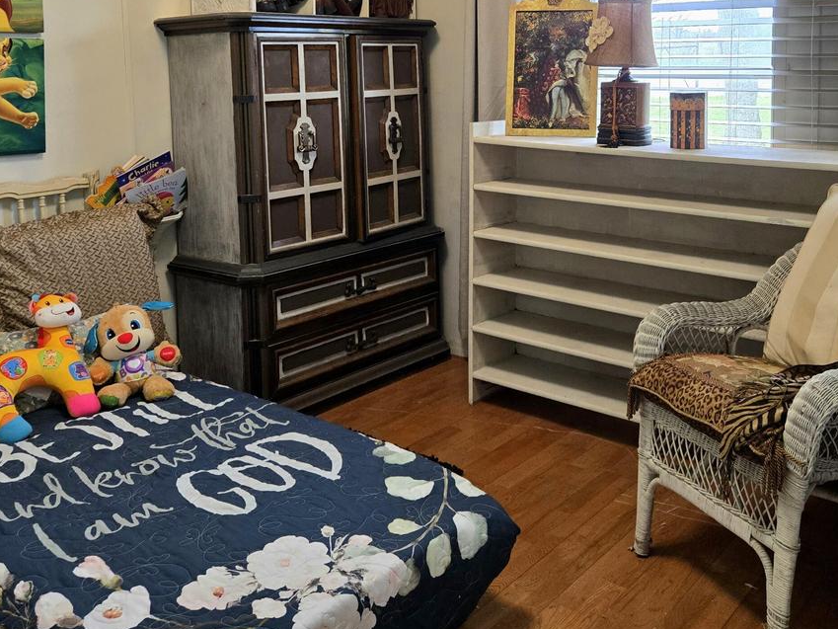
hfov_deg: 50.0
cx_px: 480
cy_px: 128
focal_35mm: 37
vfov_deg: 37.3
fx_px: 896
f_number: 1.8
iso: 250
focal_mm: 5.4
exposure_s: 1/120
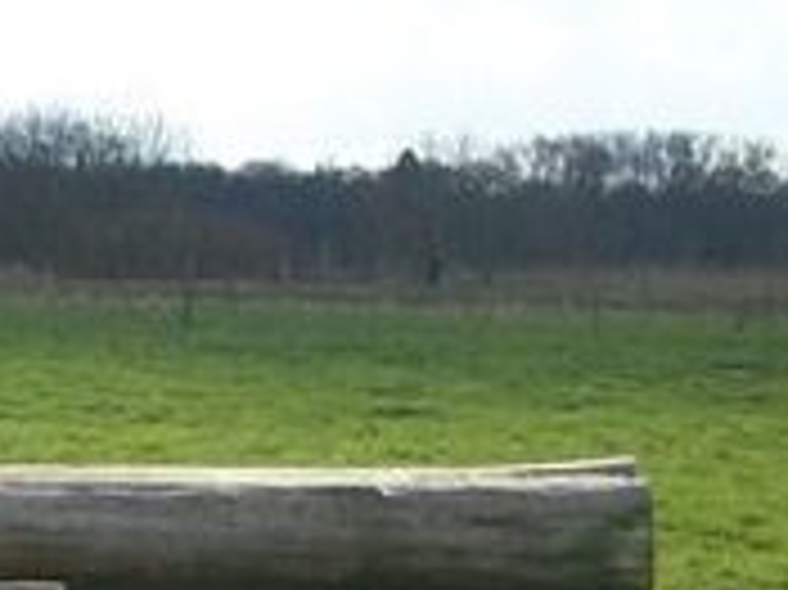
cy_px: 464
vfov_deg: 13.4
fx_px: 2502
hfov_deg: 16.2
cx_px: -428
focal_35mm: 110
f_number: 8.8
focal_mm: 5.7
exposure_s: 1/125
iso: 80
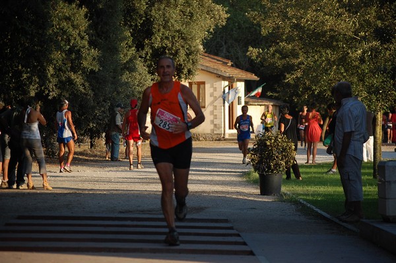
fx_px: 1647
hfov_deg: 13.7
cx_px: 198
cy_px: 132
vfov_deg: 9.1
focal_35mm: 150
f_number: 4.5
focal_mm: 100
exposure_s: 1/640
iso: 400
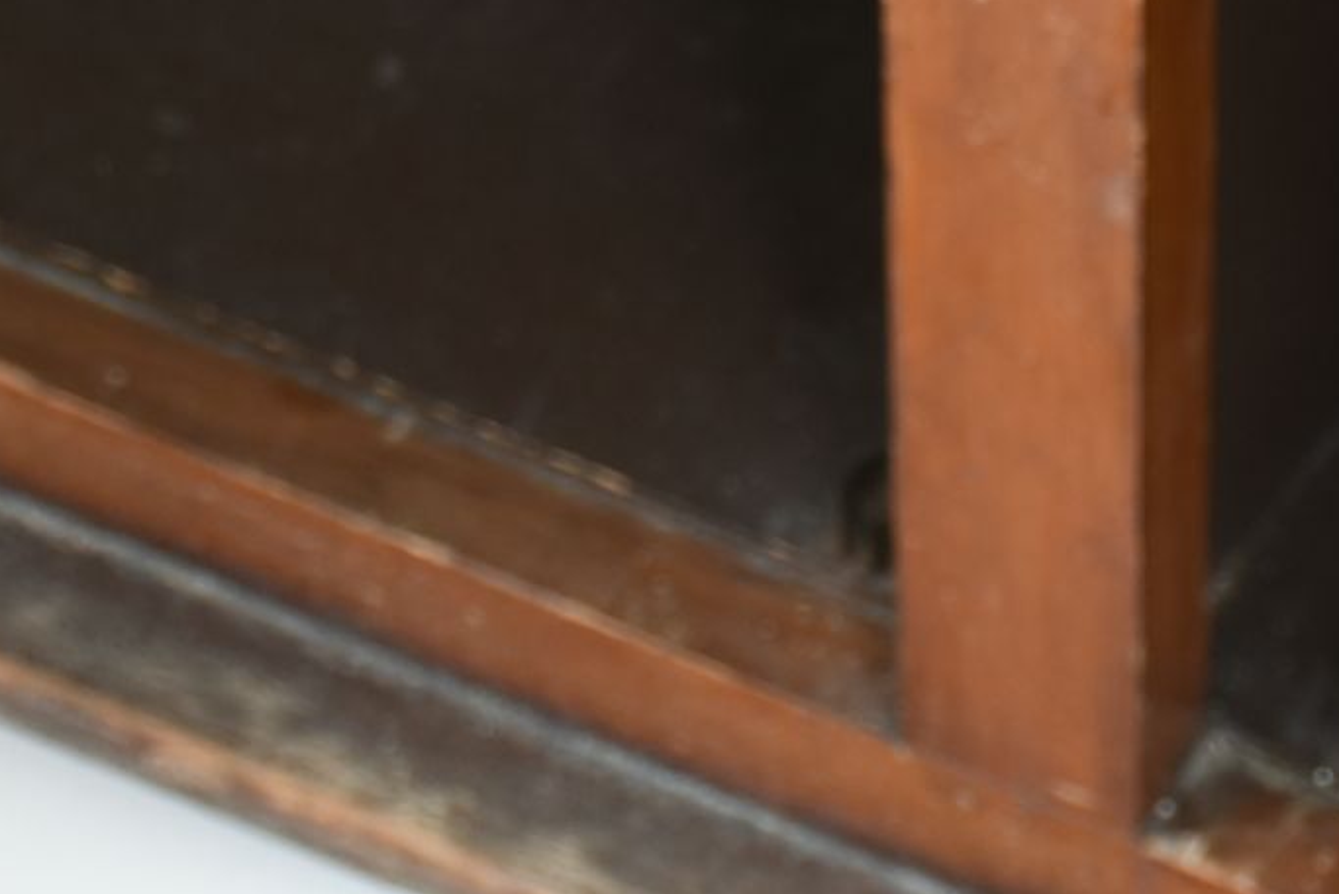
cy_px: -1031
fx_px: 9786
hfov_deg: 7.8
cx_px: 1349
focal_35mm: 263
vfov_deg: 5.1
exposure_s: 1/80
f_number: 6.3
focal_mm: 40
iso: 200
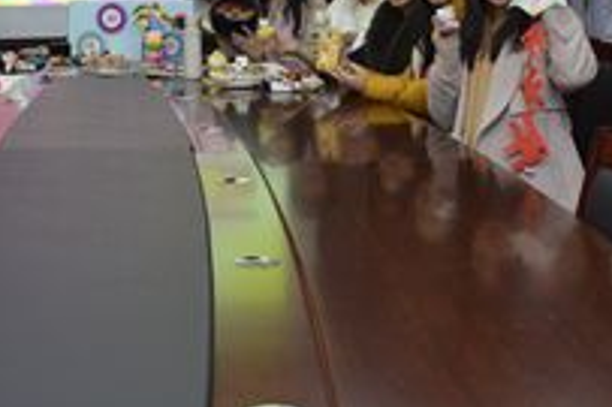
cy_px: 78
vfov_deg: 19.0
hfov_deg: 27.9
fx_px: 1206
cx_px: 127
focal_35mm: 71
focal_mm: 24
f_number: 7.1
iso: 2000
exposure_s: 1/60
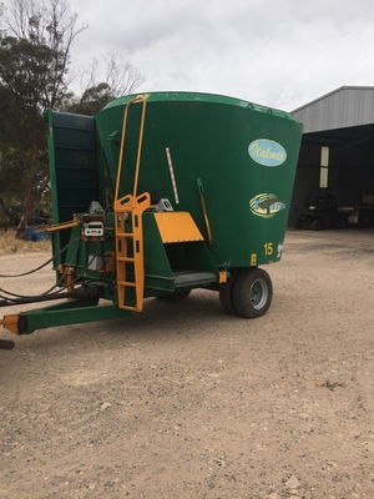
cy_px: 250
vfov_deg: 61.7
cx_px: 187
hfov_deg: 48.2
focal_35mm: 29
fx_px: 418
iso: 32
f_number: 2.2
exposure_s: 1/1647
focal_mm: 4.15
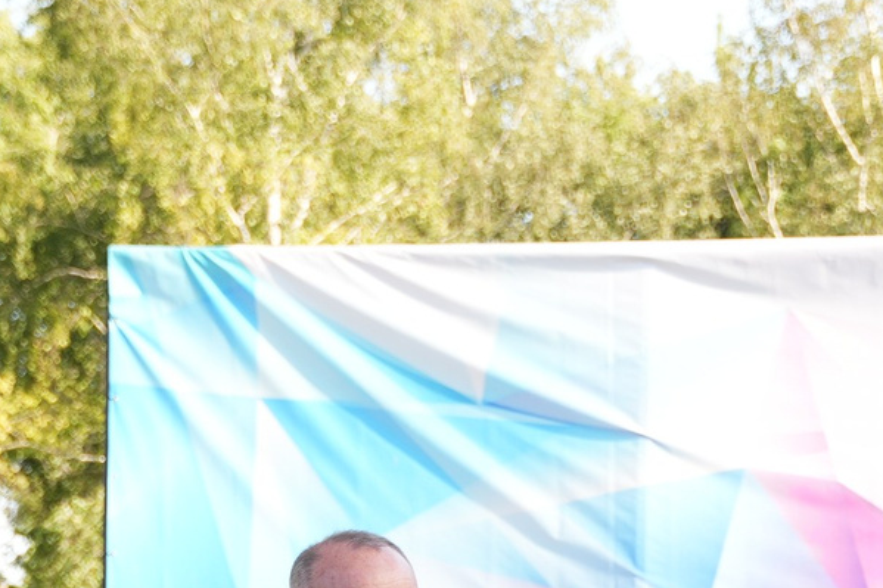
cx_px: 740
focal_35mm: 173
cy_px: 1119
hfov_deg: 11.8
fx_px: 4235
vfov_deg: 7.7
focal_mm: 40.4
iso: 160
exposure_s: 1/250
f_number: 2.8
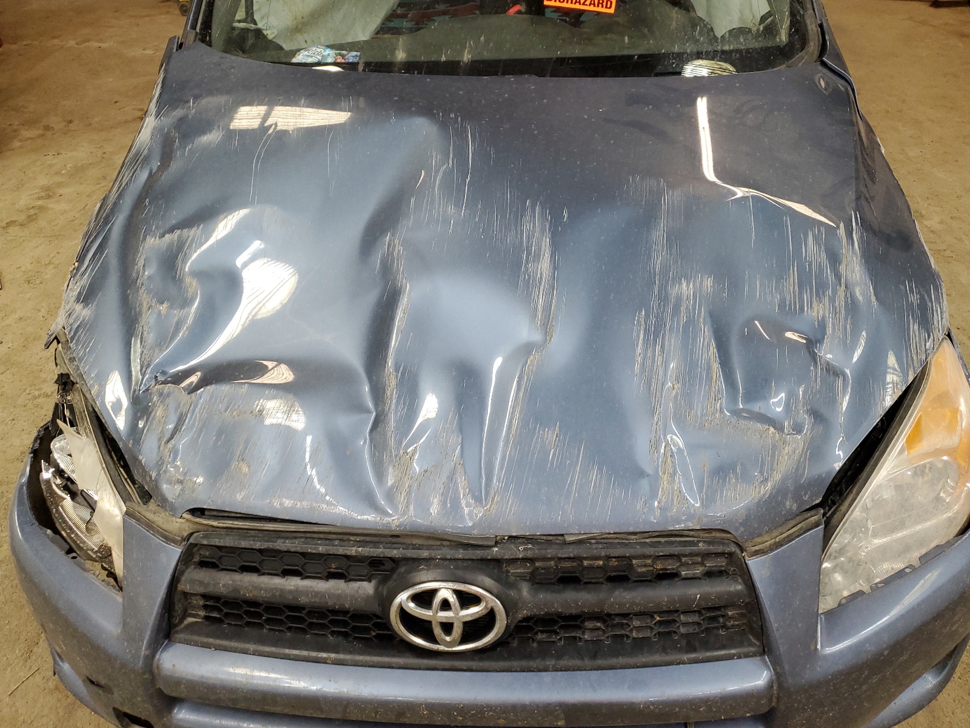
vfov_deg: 53.1
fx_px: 729
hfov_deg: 67.3
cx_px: 485
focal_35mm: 26
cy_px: 364
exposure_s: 1/60.2
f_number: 1.5
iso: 158
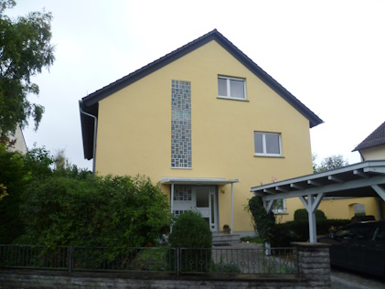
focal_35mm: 28
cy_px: 144
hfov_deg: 63.4
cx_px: 192
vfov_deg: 49.8
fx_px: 312
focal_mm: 5
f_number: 2.8
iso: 200
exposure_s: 1/640
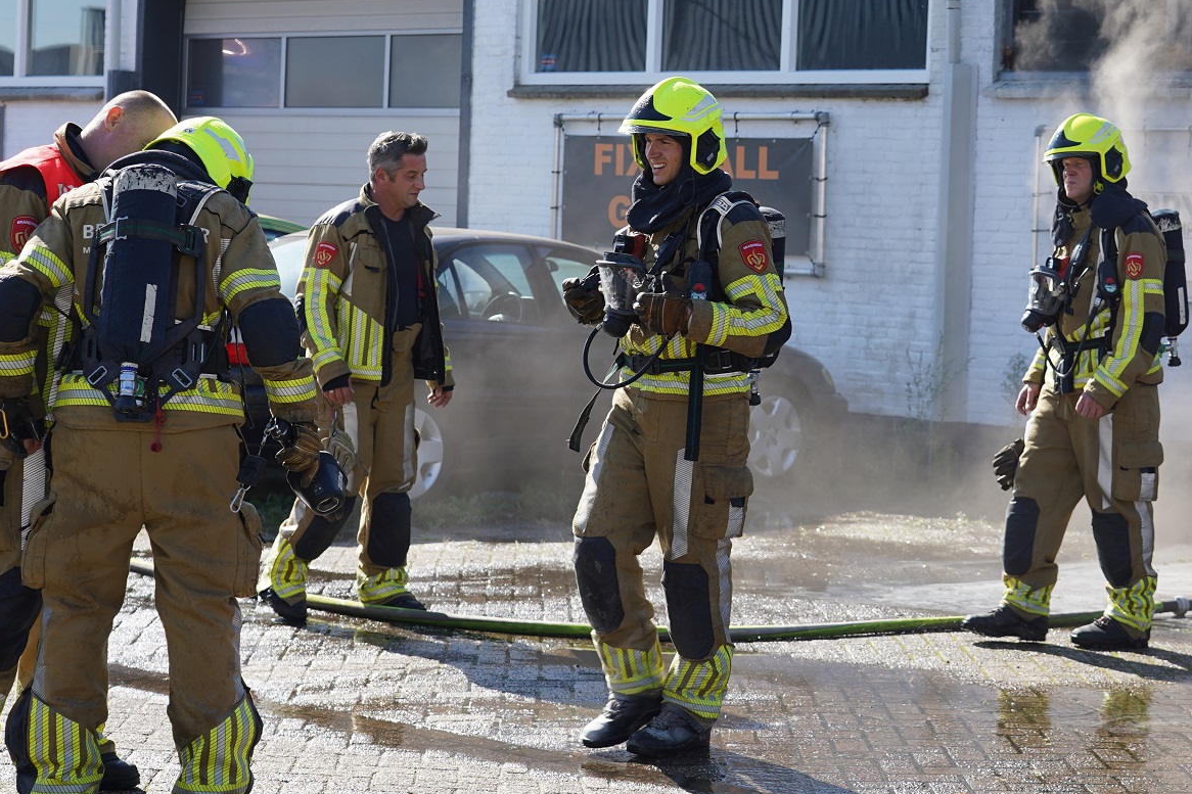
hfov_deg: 24.0
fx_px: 2781
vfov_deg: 16.2
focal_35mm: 84
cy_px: 316
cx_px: 847
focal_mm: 51
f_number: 4.5
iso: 100
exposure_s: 1/320
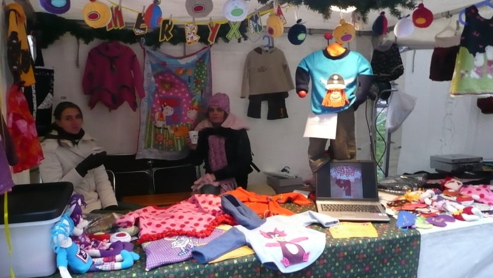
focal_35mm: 31
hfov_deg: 62.6
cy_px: 119
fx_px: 405
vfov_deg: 37.7
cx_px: 244
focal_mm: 4.6
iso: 250
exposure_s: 1/30
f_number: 3.3
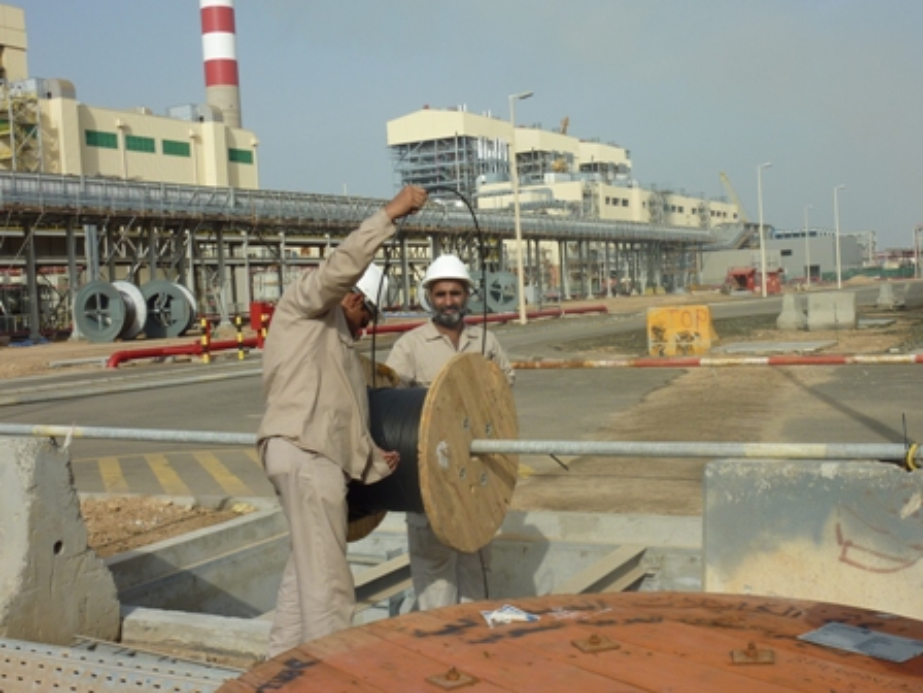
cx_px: 462
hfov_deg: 44.8
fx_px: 1120
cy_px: 346
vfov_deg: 34.3
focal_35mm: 42
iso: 80
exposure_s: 1/500
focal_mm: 6.9
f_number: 5.6
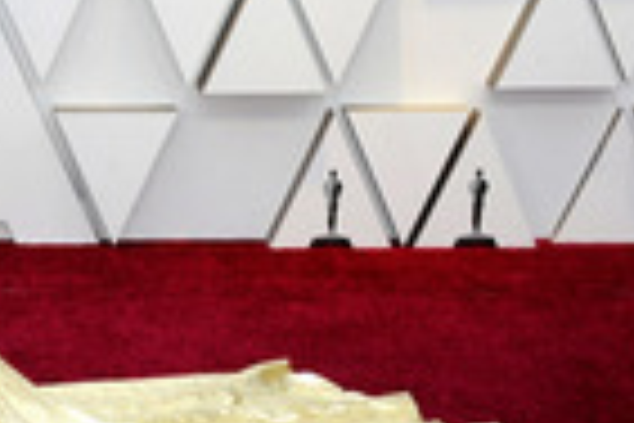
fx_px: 1796
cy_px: 32
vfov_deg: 13.3
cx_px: -103
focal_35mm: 102
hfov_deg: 19.0
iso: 800
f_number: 9
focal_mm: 32
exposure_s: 1/250
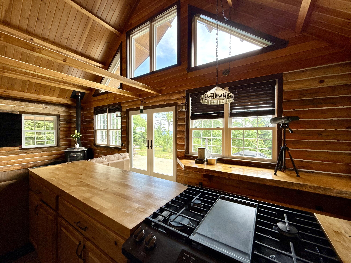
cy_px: 132
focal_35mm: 14
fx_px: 142
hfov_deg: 102.1
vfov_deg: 85.7
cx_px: 176
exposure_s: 1/170
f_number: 2.2
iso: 64
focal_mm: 2.22
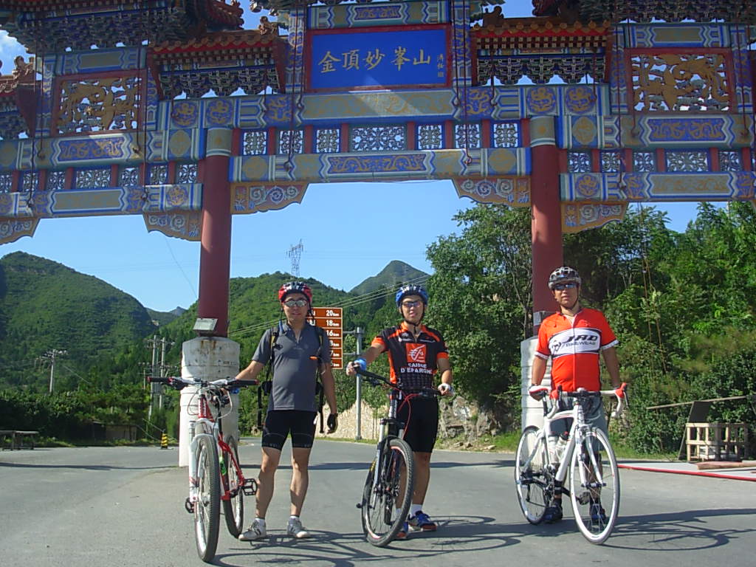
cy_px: 284
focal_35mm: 38
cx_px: 378
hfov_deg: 49.0
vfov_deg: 37.7
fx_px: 830
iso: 50
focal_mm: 6.3
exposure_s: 1/861
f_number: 2.9
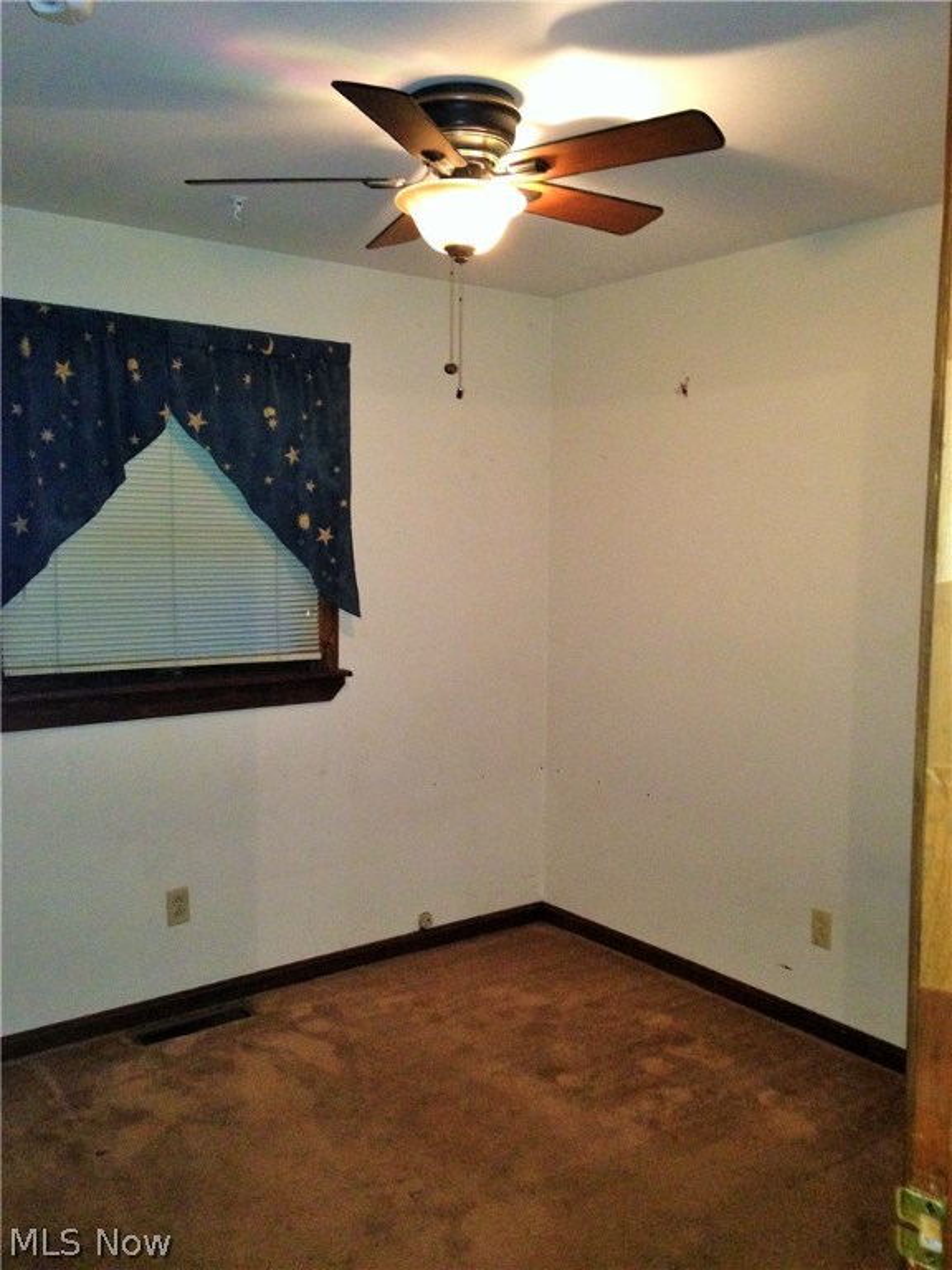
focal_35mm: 33
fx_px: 1210
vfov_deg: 55.4
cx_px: 476
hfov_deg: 42.9
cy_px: 635
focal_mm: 4.12
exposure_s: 1/16
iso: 400
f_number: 2.4
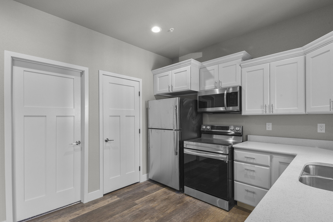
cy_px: 111
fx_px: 157
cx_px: 166
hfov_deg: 93.3
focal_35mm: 17
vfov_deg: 70.4
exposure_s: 1/6
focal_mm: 17
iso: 250
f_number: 9
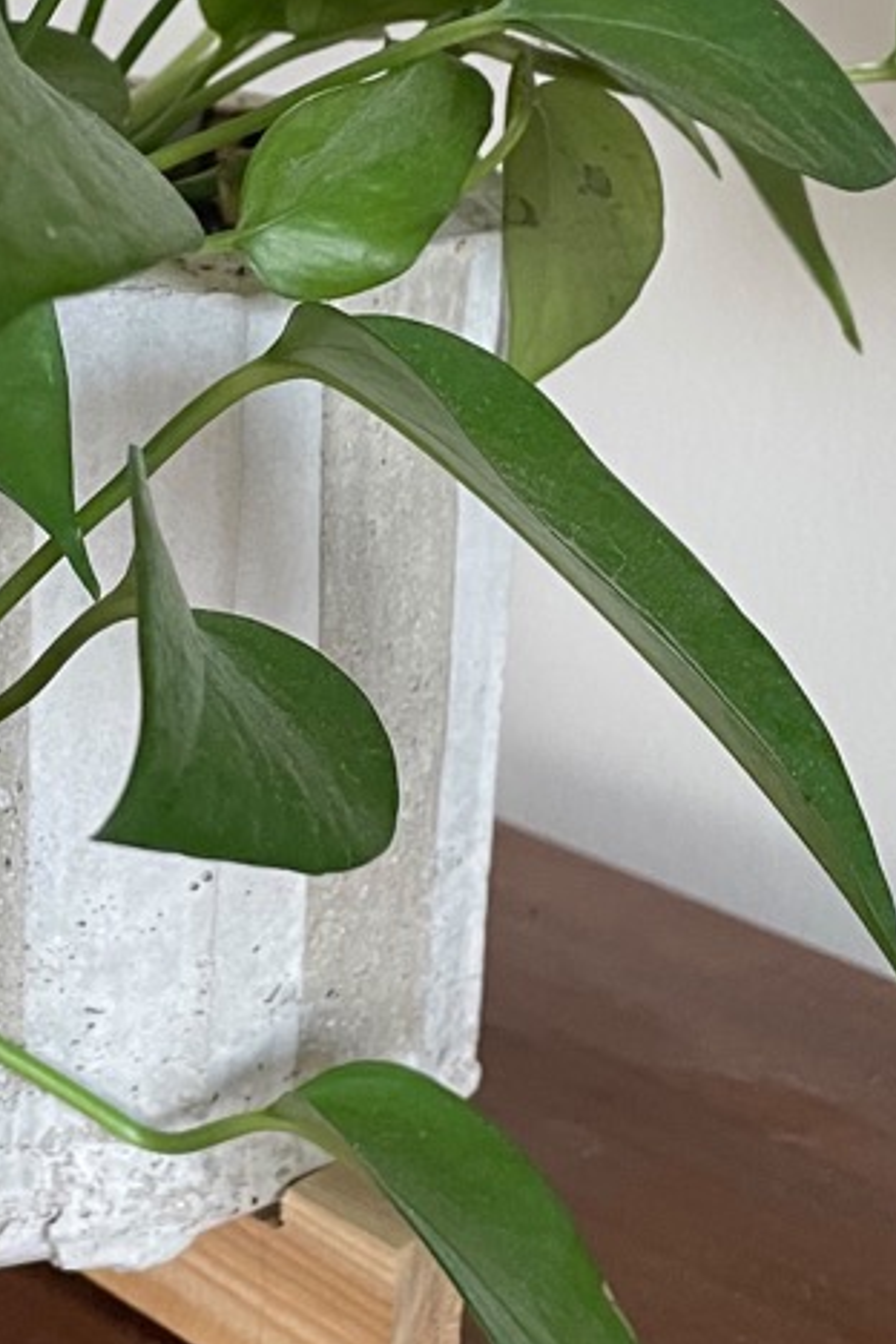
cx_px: 23
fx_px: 2762
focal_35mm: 74
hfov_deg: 18.0
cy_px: 546
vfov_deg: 27.3
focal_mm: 4.2
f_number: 1.6
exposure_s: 1/60
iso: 400
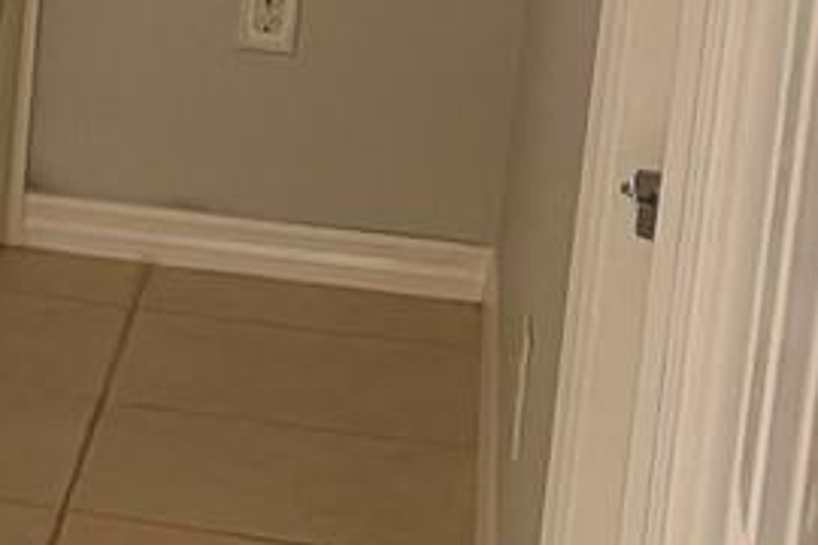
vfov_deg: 8.5
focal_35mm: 160
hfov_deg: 10.4
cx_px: -1360
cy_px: -121
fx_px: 3635
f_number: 1.6
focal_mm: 5.96
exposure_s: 1/230
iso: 125
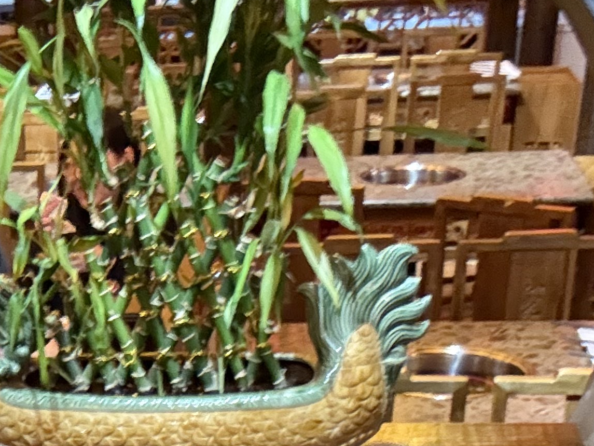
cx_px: 16
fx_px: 1390
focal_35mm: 81
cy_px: 686
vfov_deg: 16.5
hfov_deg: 23.2
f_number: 1.9
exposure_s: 1/30
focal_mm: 2.69
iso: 320
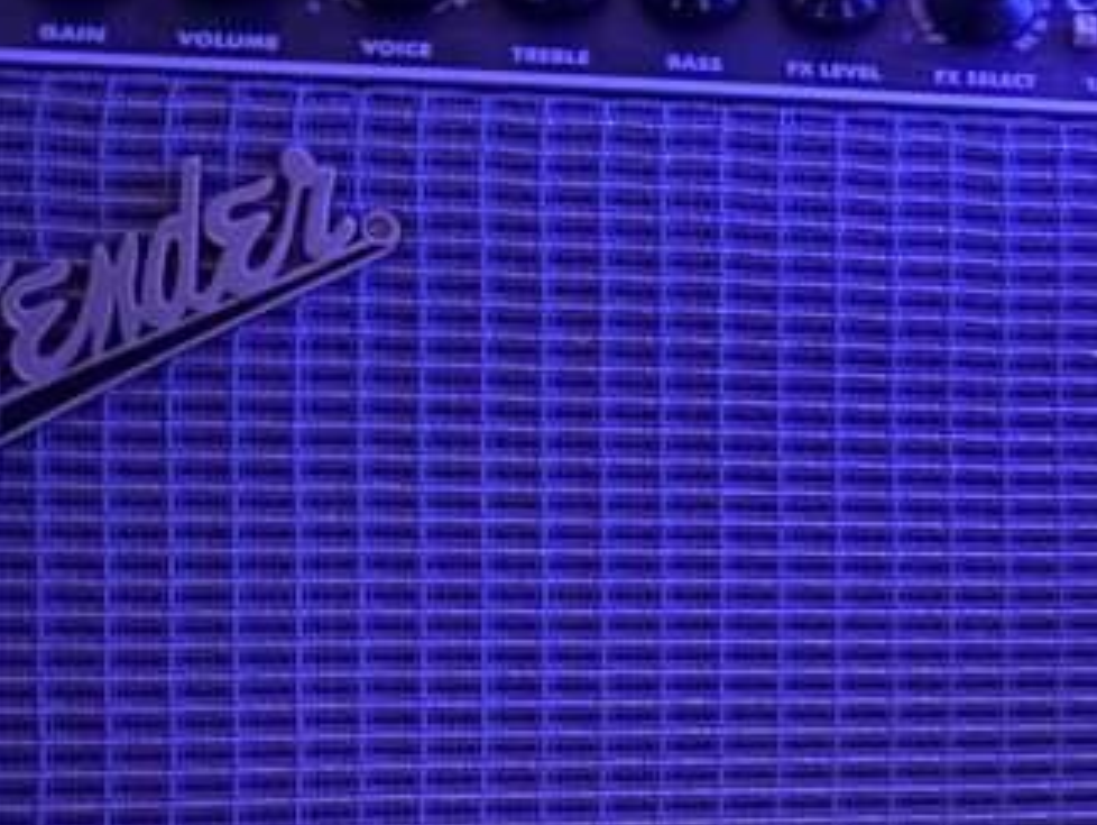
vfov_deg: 17.3
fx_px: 2696
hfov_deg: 21.0
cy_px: 583
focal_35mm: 85
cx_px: 1415
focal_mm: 4.25
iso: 1250
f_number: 1.8
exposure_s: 1/7
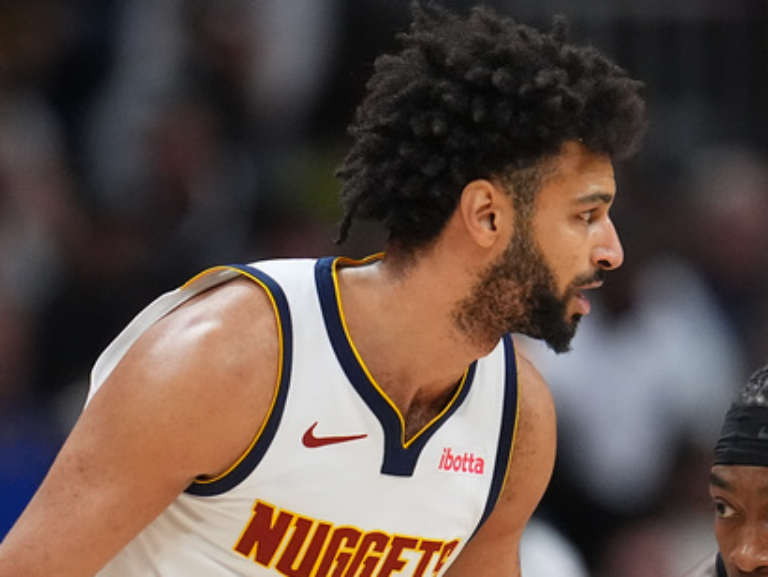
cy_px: 593
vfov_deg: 1.6
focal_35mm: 960
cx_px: 506
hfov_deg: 2.1
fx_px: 21311
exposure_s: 1/2000
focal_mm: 400
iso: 5000
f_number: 3.2
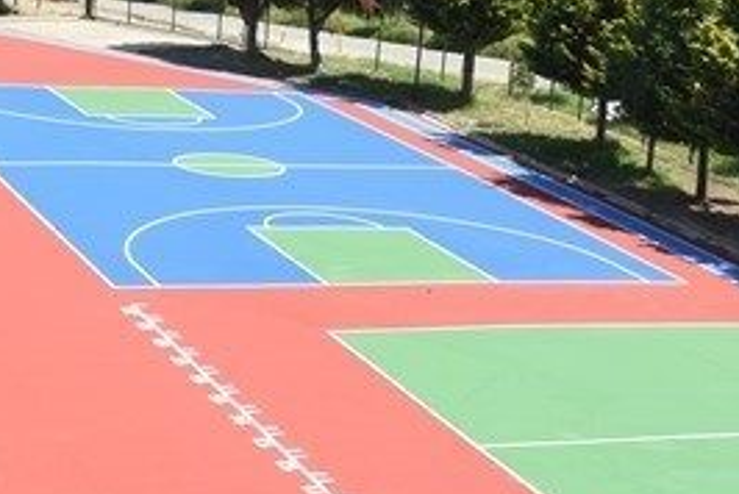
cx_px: 119
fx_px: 2055
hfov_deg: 20.1
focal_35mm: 100
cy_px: 6
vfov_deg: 13.5
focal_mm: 26
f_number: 13
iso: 100
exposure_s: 1/60
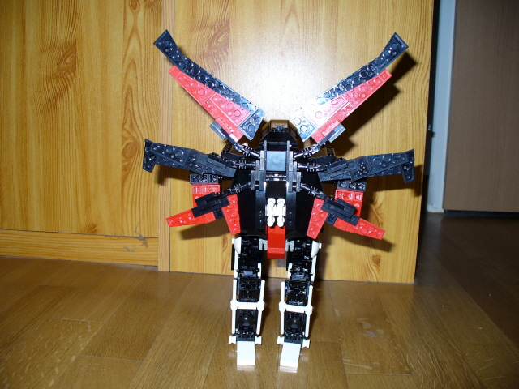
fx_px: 555
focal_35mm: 37
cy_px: 194
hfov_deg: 50.1
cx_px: 260
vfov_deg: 38.7
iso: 80
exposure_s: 1/60
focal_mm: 6.1
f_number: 2.8
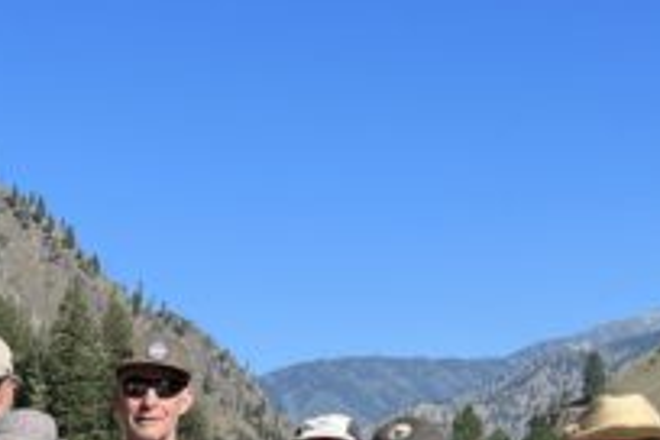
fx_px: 1870
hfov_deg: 18.7
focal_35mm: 102
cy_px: 734
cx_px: -178
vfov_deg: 12.5
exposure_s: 1/3745
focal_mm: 5.1
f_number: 1.6
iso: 50
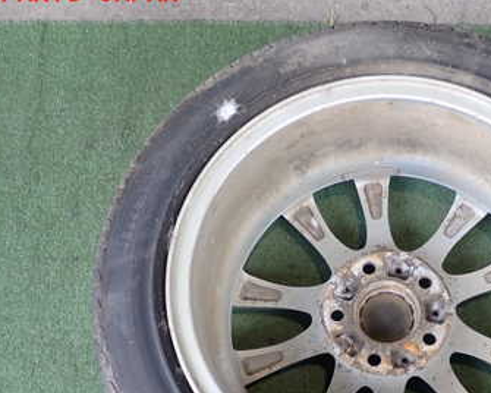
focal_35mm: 63
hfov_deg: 29.7
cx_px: 352
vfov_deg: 23.9
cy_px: 304
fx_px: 915
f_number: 2.5
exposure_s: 1/50
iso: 200
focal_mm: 6.37
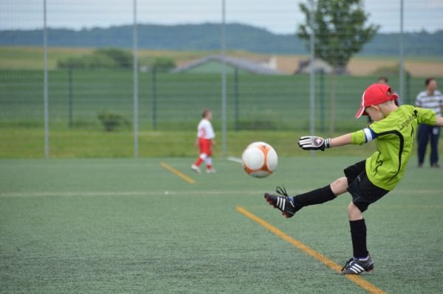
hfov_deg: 6.9
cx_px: 222
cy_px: 147
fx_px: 3689
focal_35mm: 300
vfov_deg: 4.6
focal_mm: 200
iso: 400
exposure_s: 1/1000
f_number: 5.6
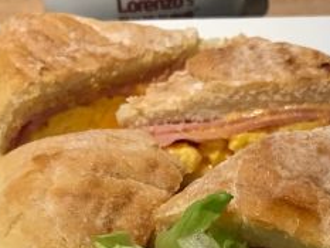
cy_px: 339
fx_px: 801
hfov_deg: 23.2
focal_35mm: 84
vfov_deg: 16.4
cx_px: 201
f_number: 1.8
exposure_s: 1/33
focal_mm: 3.99
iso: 32
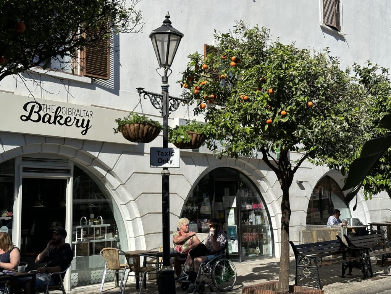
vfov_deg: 30.3
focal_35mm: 48
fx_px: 542
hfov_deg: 39.7
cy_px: 147
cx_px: 196
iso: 64
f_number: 1.78
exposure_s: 1/5848
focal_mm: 6.86
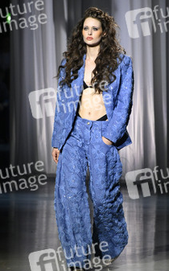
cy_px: 140
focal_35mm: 363
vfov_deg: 5.8
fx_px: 2681
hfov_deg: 3.6
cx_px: 93
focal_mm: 300
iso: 5000
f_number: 7.1
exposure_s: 1/250
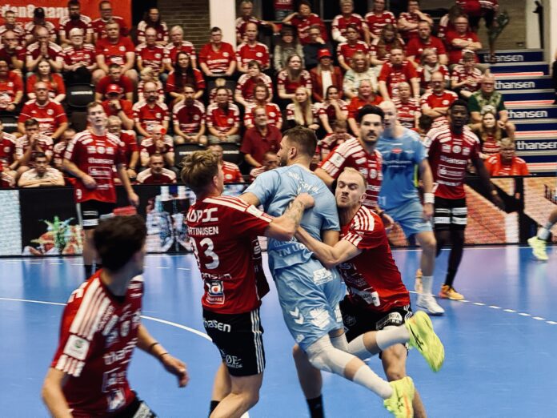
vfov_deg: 12.3
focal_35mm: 120
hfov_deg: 16.4
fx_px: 1931
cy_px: 209
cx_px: 278
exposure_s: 1/100
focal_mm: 15.66
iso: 200
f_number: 2.8
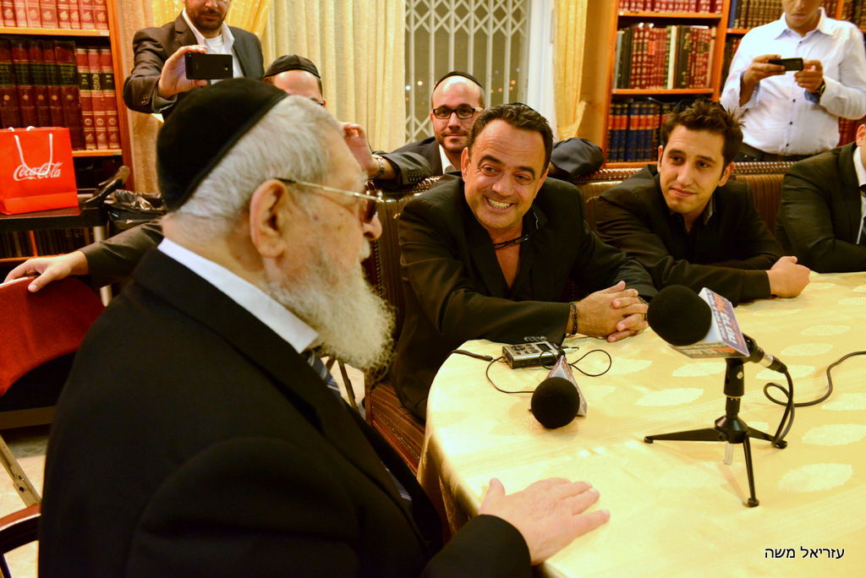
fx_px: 698
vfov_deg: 45.0
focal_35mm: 29
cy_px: 289
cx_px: 433
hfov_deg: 63.6
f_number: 5
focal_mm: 29
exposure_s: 1/80
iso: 3200
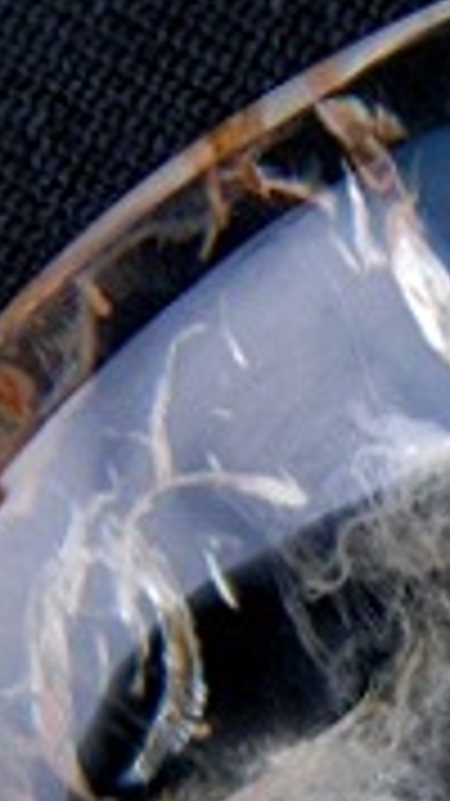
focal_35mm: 107
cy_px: 664
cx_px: 580
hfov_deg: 11.0
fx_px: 2272
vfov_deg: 19.7
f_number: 3.3
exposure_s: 1/7.2
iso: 100
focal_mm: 6.3
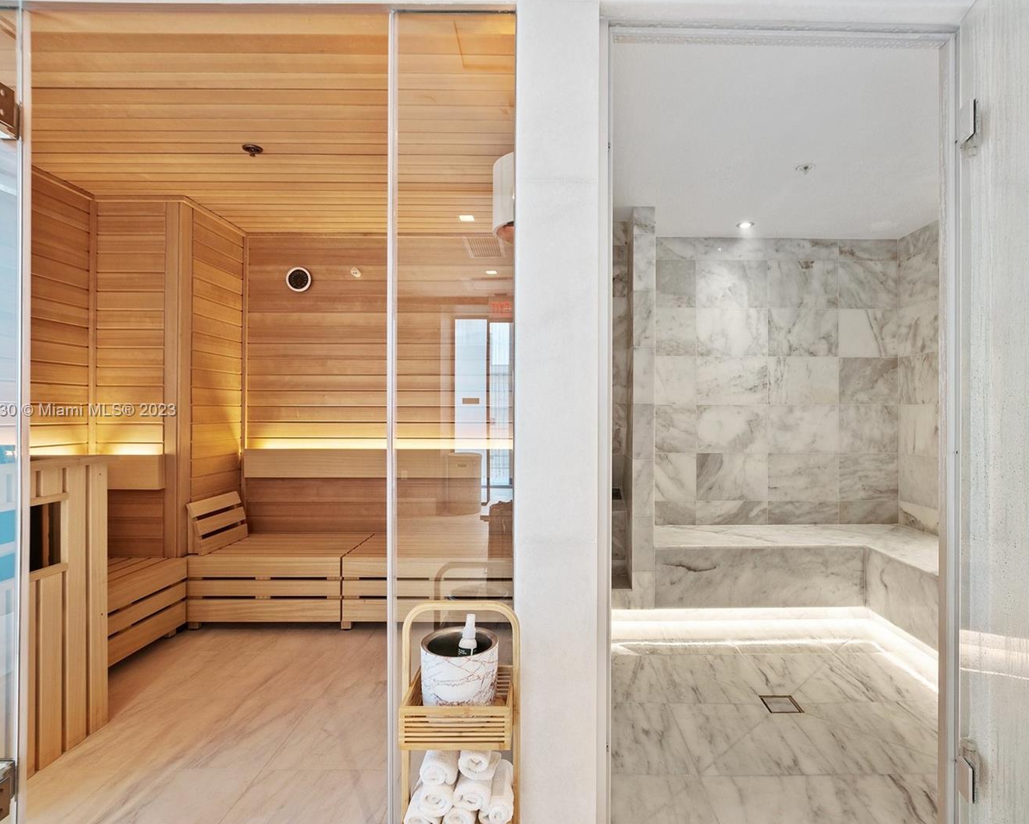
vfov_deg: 77.0
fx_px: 518
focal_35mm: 17
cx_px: 549
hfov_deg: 89.5
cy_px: 411
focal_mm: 10
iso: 200
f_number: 8
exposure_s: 1/2
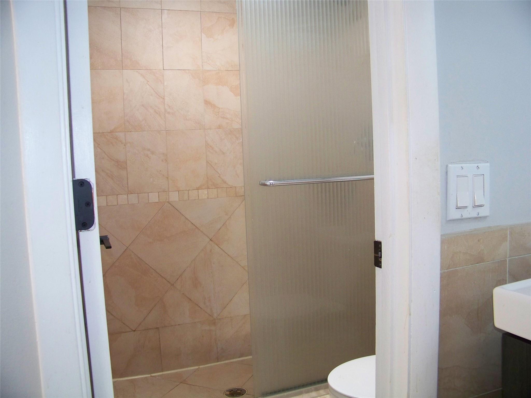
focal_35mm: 33
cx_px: 266
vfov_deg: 42.9
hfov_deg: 55.4
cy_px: 199
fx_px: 506
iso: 250
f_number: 2.8
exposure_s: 1/30
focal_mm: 5.85
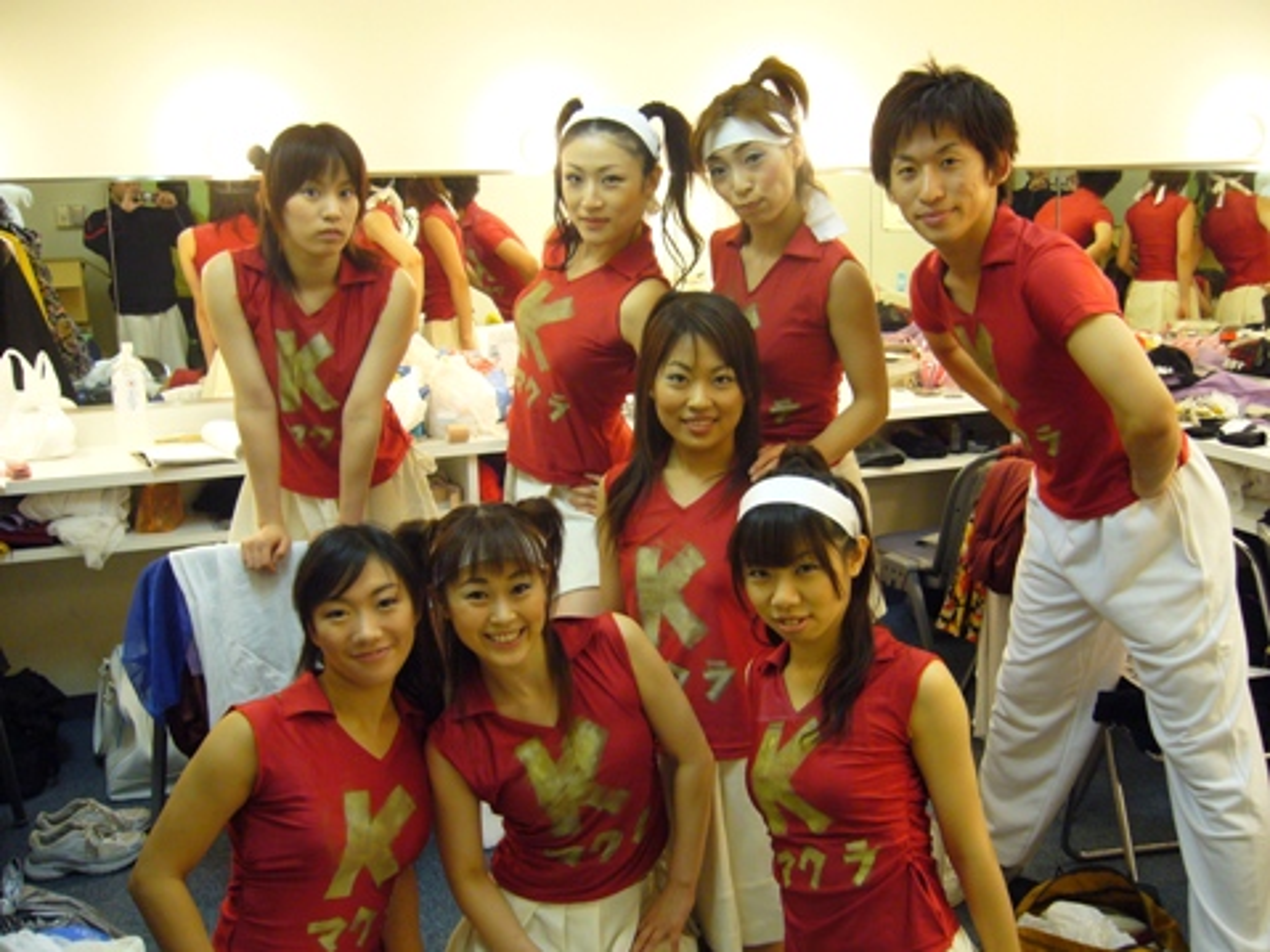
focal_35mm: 35
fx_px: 1284
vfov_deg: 40.7
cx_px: 635
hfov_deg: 52.6
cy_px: 476
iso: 200
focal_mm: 5.8
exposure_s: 1/15
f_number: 2.8
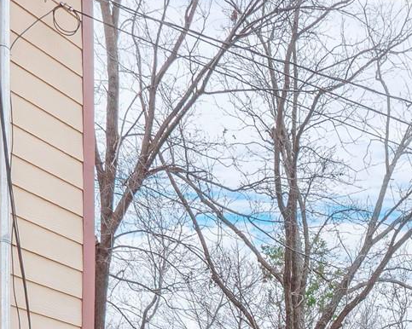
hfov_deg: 29.9
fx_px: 707
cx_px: 428
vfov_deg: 20.9
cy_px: 534
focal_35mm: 58
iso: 320
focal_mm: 7
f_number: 8
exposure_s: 1/100
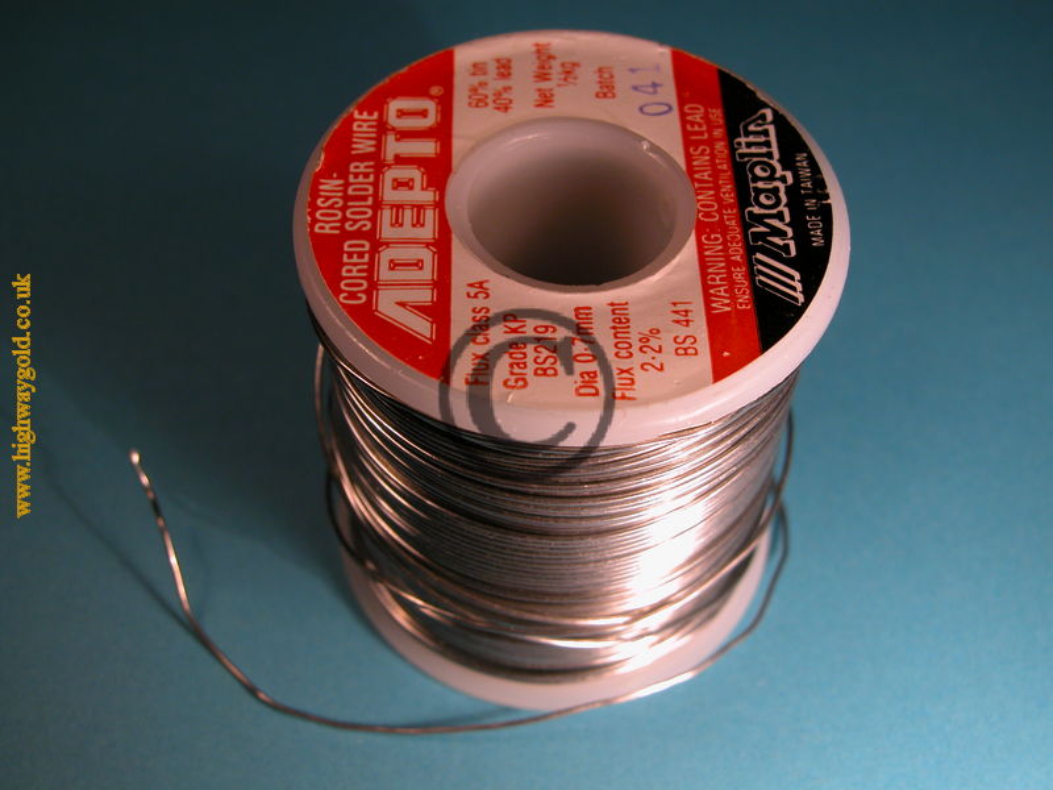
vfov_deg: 29.1
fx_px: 1521
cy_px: 395
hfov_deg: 38.2
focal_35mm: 50
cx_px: 526
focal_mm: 12.7
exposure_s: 1/134
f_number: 3.8
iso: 100
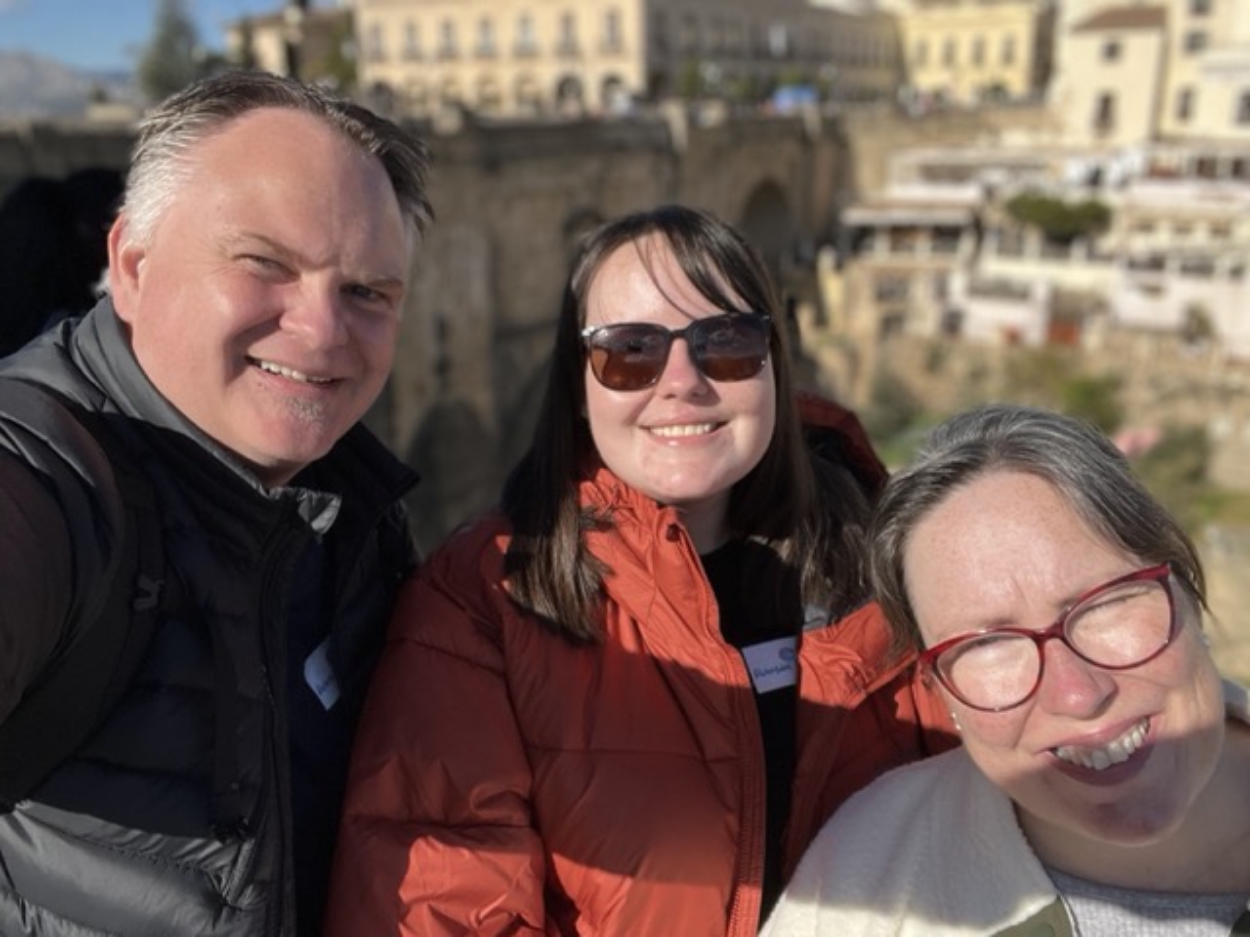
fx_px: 1083
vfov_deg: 46.8
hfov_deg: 60.0
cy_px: 468
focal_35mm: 30
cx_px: 625
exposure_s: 1/1634
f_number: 2.2
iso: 32
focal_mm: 2.71
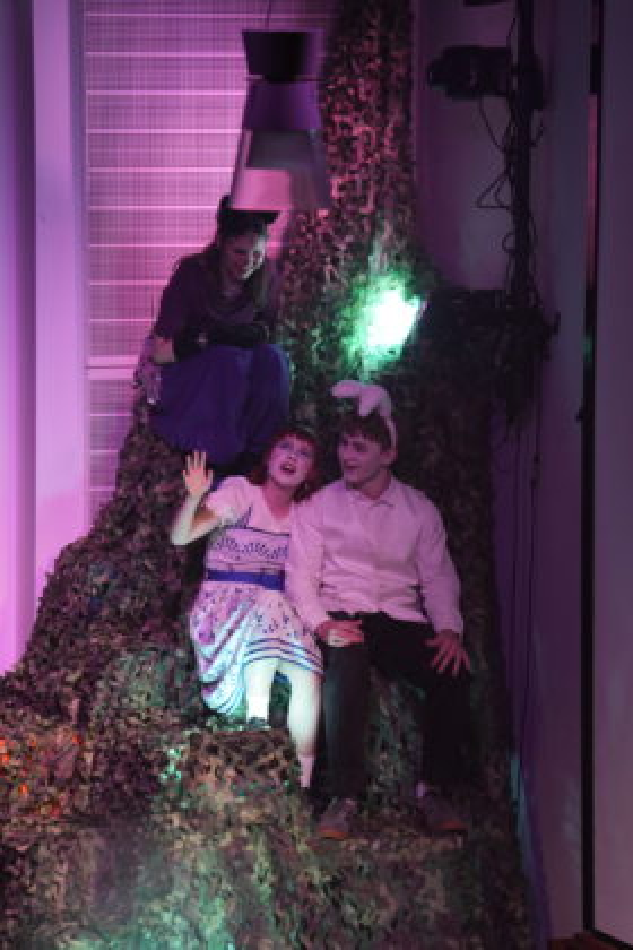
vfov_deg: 8.5
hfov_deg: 5.7
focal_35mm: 241
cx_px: 316
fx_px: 6356
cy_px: 475
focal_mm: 241
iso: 1600
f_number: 5.6
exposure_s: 1/125
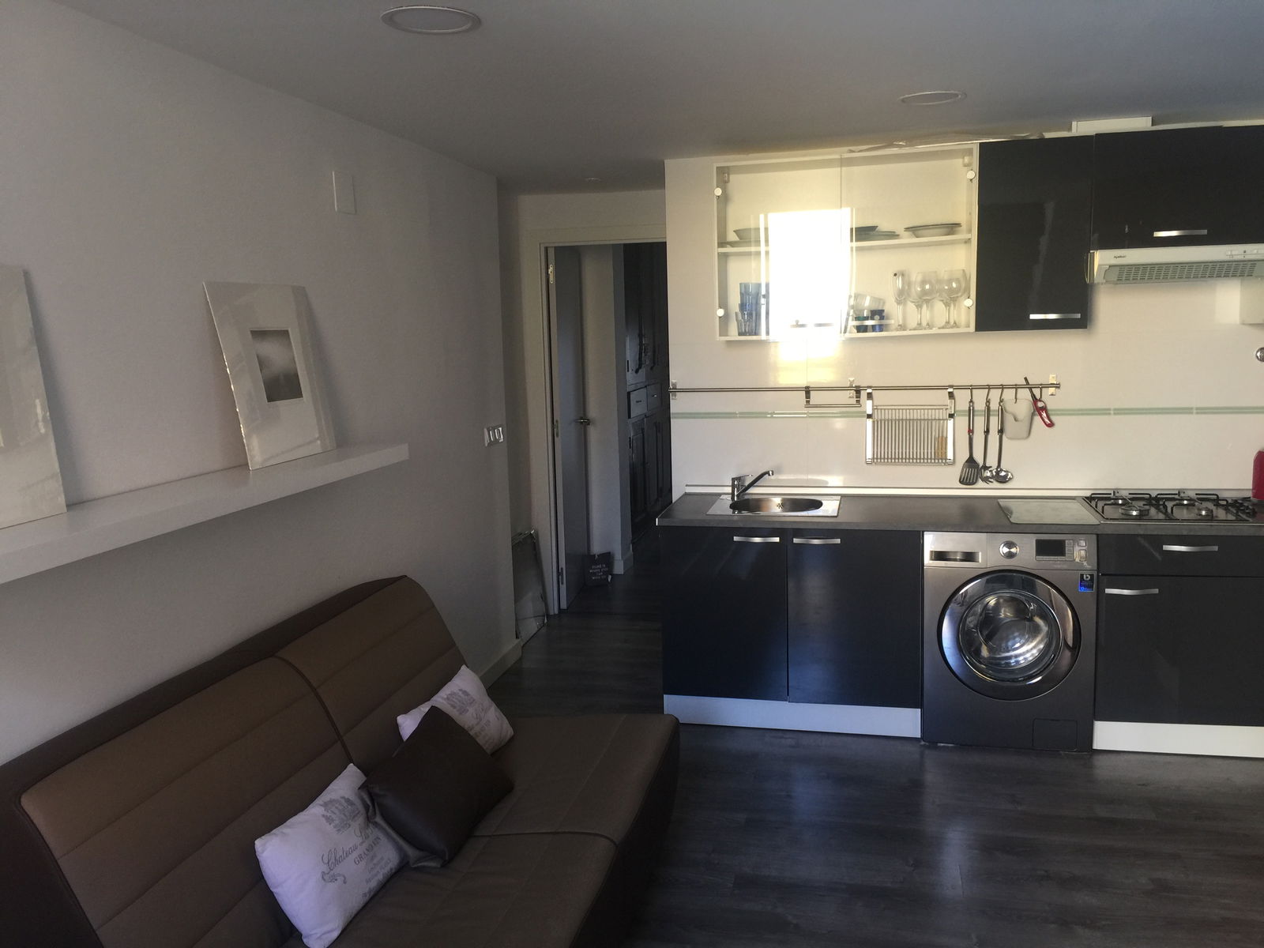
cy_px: 474
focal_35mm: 29
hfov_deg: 61.7
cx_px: 632
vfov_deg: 48.2
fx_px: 1059
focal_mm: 4.15
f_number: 2.2
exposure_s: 1/33
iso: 40
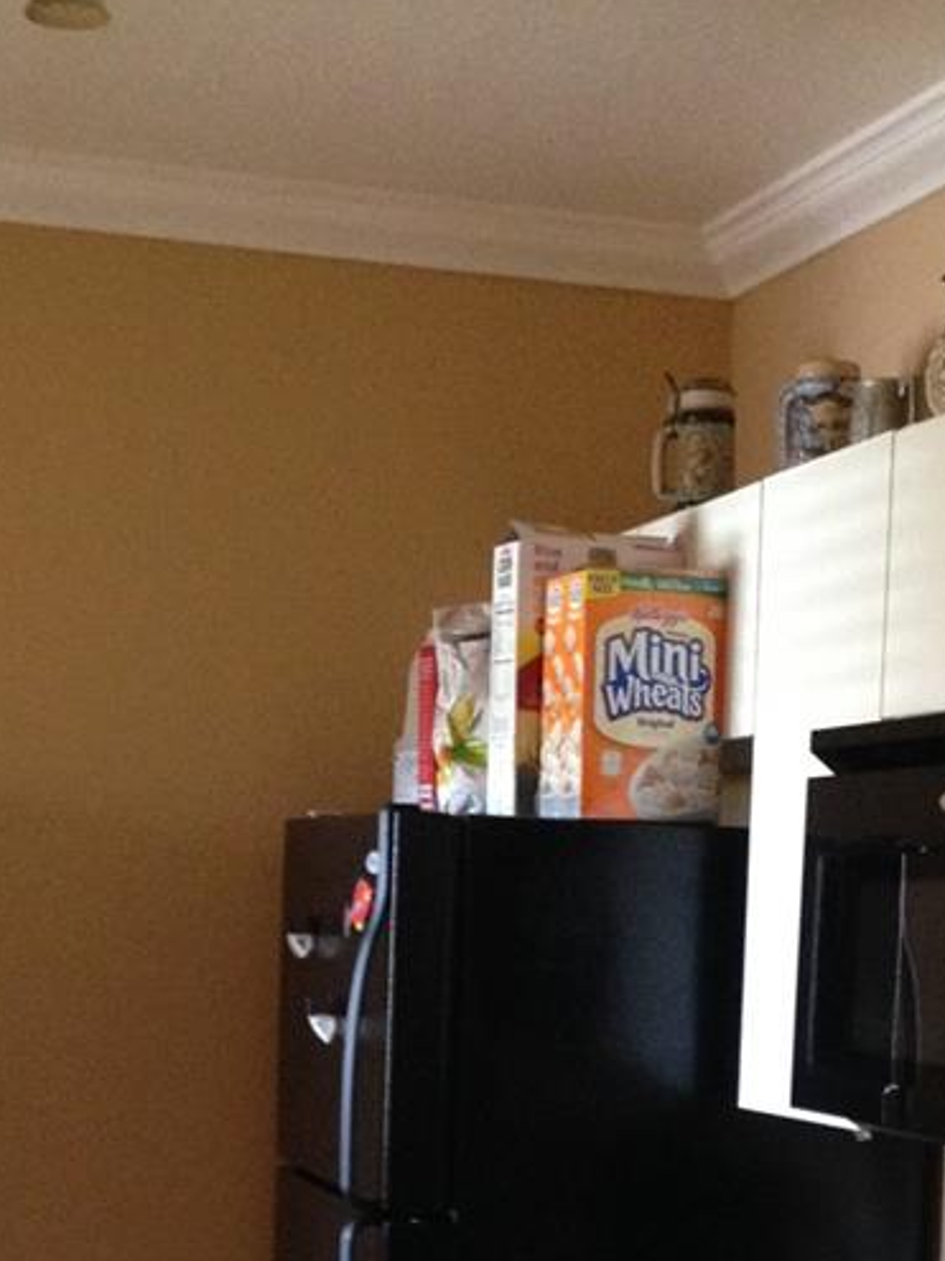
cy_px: 1365
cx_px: 601
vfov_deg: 23.1
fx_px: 2913
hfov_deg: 18.4
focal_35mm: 80
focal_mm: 4.12
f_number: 2.4
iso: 320
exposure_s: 1/20
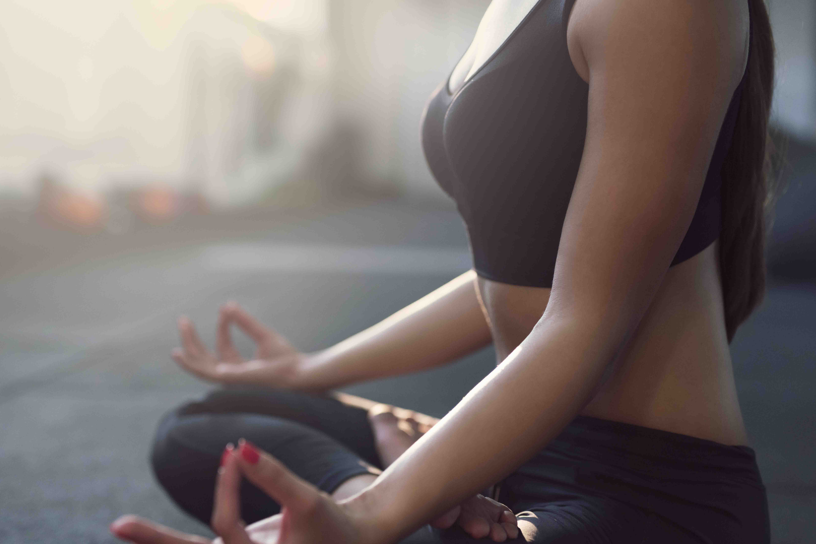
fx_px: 1360
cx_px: 400
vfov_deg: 22.6
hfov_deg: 33.4
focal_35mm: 60
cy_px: 313
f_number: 1.7
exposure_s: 1/640
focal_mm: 50
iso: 3200
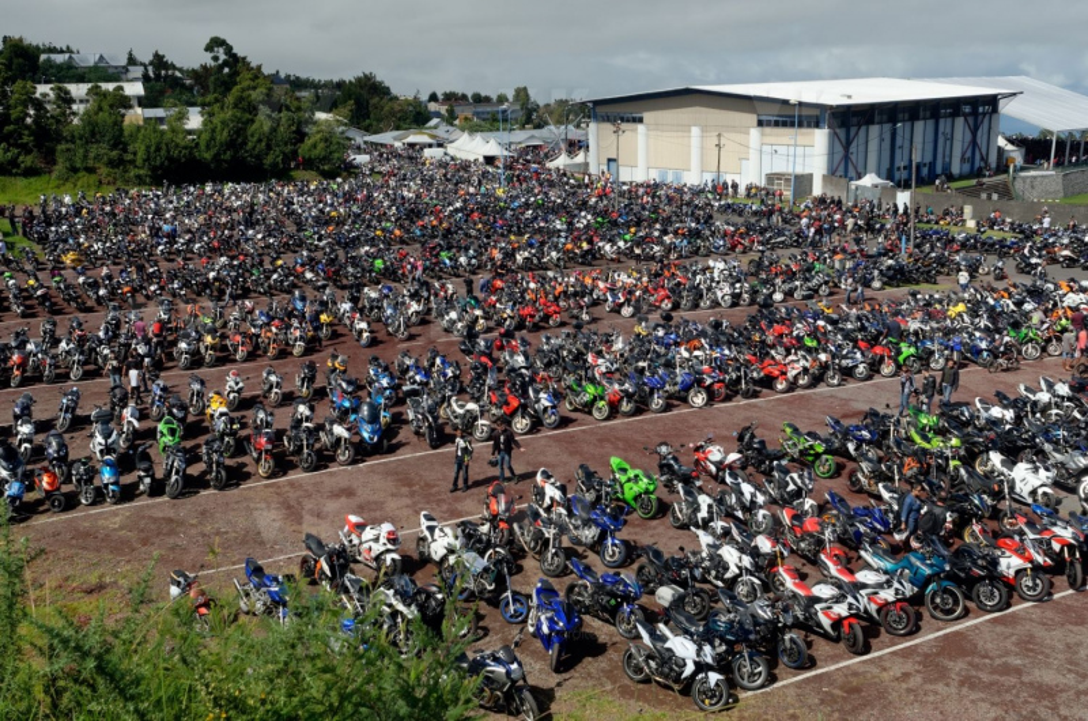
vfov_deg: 36.7
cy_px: 360
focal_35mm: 36
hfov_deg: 53.2
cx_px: 544
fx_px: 1086
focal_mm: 24
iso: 100
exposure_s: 1/400
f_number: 8
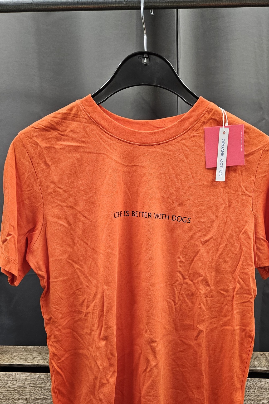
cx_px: 156
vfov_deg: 58.1
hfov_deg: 41.0
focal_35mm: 32
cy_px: 249
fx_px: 359
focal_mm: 5.4
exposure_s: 1/100
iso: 160
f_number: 1.8
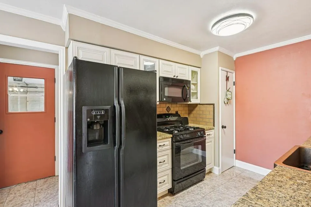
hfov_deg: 93.2
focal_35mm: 17
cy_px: 104
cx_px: 149
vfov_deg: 70.4
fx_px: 147
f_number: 8
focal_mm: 16
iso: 400
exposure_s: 1/4
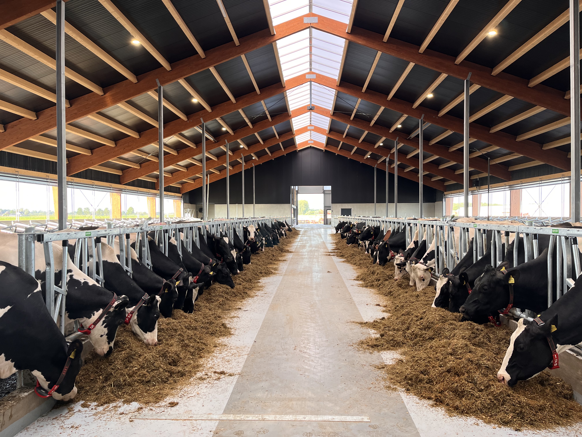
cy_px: 218
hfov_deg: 67.3
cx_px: 291
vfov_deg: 53.1
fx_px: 437
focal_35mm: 26
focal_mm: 5.1
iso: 80
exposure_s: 1/121
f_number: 1.6
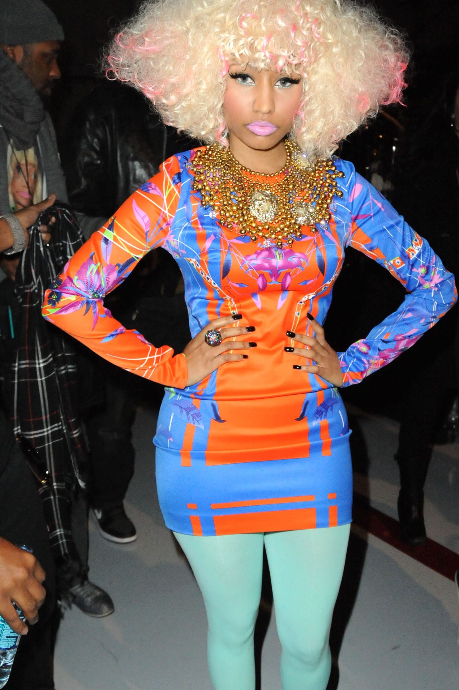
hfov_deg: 34.1
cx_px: 265
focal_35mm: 39
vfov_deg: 49.4
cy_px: 404
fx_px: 747
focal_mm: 29
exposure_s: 1/200
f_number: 5.6
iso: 6400
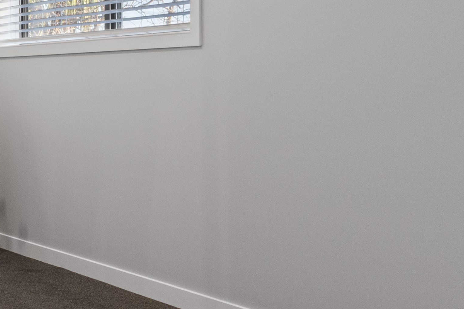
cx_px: -503
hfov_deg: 16.8
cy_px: 47
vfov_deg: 16.1
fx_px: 1083
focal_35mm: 84
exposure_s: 1/15
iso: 640
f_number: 9
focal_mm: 16.2
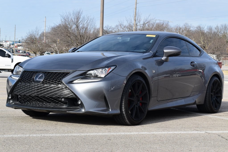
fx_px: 456
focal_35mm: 72
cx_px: 114
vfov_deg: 18.9
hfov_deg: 28.1
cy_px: 76
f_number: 11
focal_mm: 48
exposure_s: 1/320
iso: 400
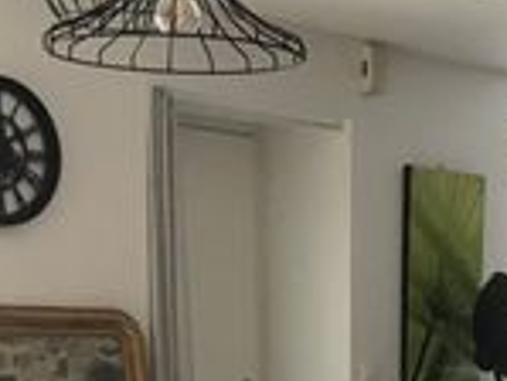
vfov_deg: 12.3
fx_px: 1656
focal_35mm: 113
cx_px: 517
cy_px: 612
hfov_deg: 17.0
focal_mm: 3.99
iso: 40
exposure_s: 1/20
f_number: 1.8
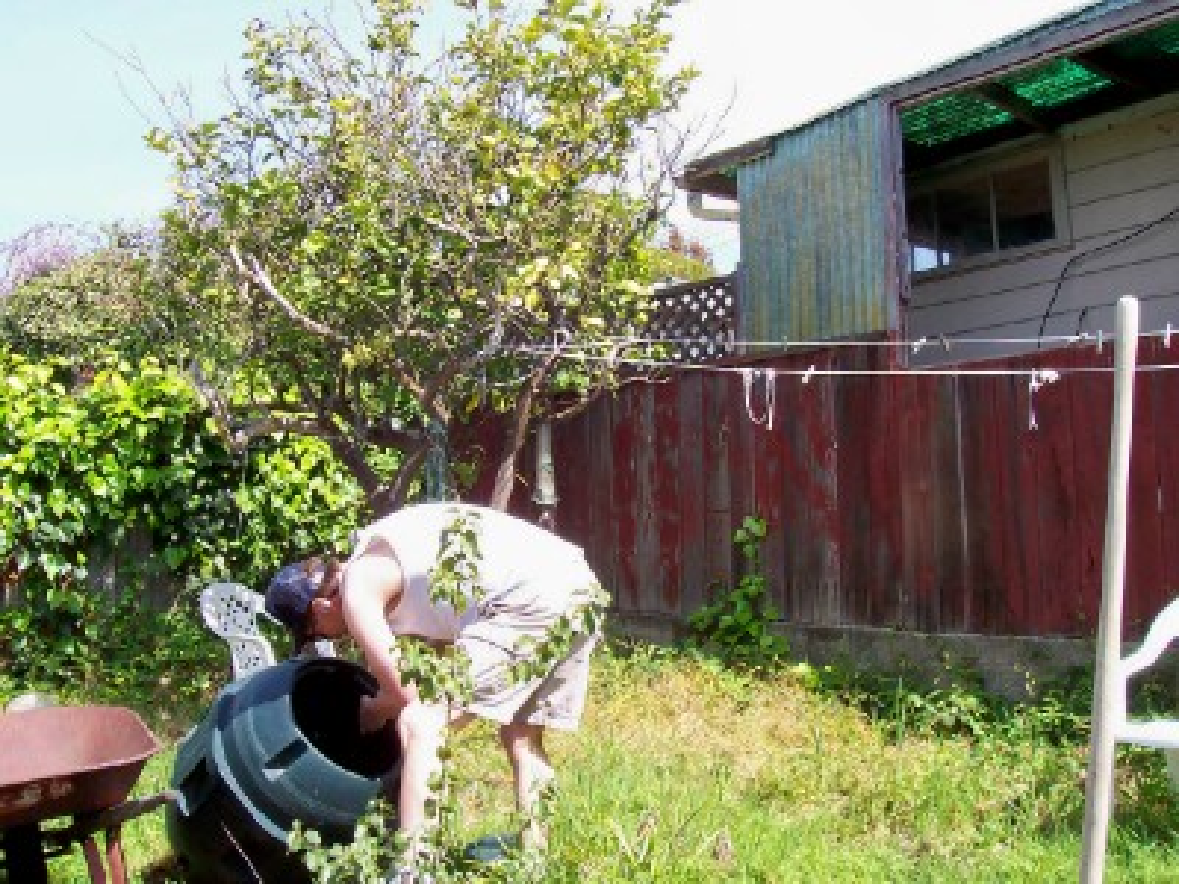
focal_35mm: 37
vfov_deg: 38.7
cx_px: 590
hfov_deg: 50.1
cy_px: 442
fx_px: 1260
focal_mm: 5.6
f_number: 5.6
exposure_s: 1/180
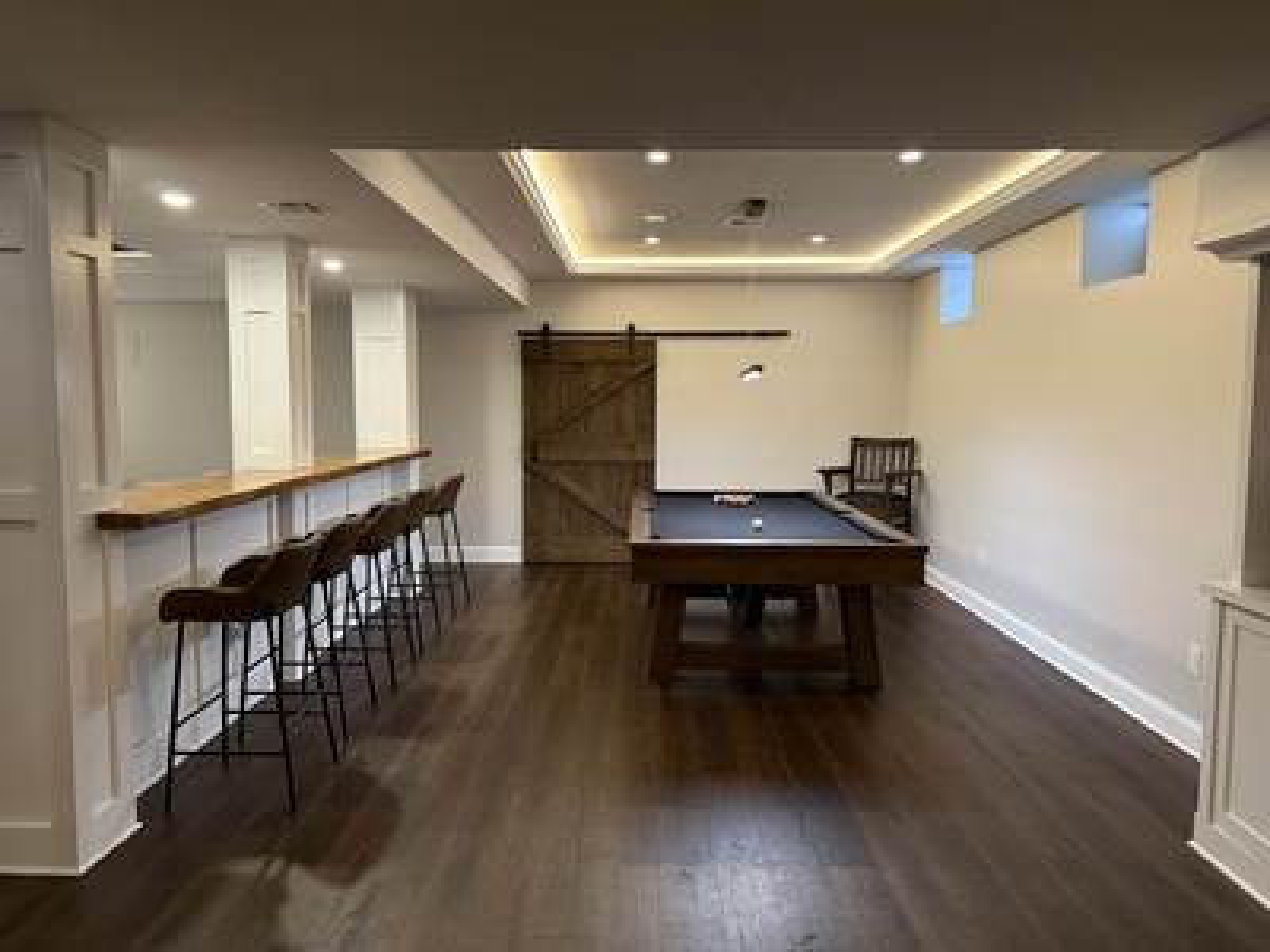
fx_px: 881
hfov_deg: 71.6
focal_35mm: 24
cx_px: 635
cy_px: 476
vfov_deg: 56.8
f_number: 1.78
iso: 320
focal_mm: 6.76
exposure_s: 1/60
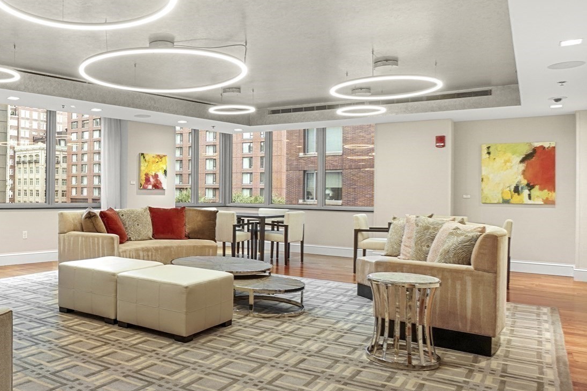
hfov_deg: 62.2
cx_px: 155
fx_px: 456
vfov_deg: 46.4
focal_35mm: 28
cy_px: 201
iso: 500
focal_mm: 10
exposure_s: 1/8
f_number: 7.1
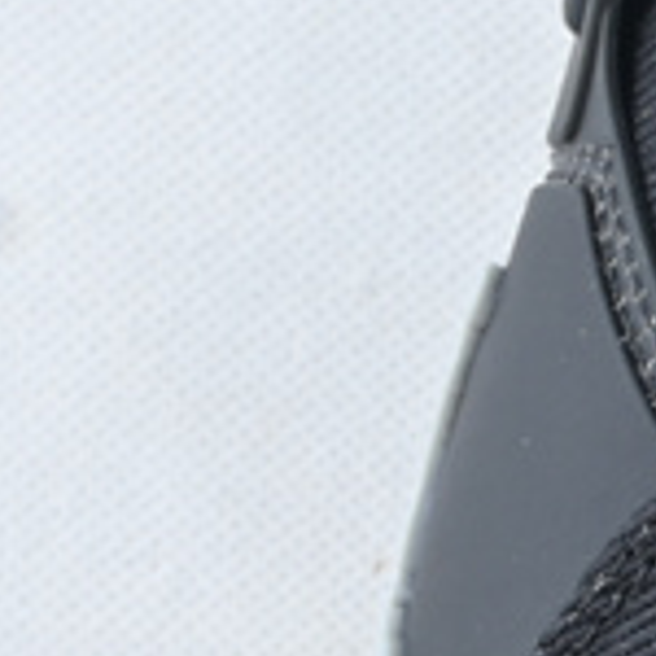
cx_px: 2331
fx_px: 6670
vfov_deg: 5.6
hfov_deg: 5.2
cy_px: 713
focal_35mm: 311
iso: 100
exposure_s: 1/8
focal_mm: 30.5
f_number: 10
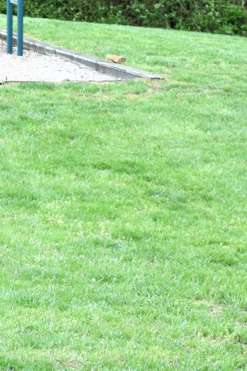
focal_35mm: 229
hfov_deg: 5.8
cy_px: -10
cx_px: -284
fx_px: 2358
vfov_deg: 8.9
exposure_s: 1/250
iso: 250
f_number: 8
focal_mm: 48
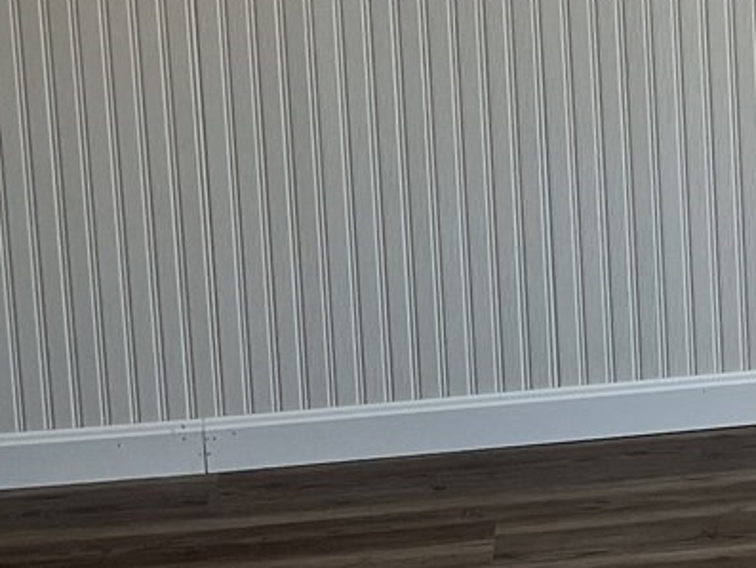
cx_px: 1045
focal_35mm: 134
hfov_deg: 14.0
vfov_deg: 10.9
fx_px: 2927
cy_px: -90
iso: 80
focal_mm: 5.1
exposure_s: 1/122
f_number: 1.6
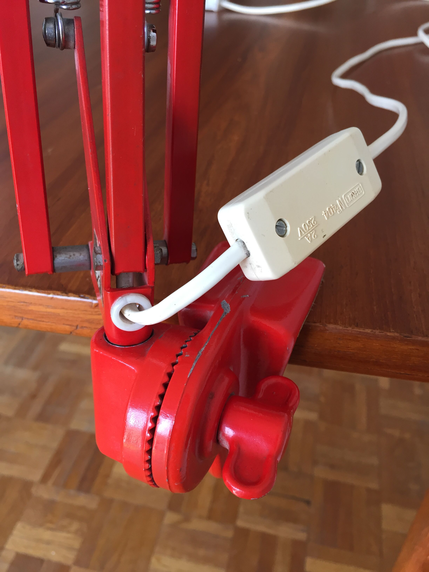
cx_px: 214
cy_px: 286
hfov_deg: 48.2
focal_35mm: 29
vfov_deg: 61.7
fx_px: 479
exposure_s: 1/33
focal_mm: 4.15
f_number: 2.2
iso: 32
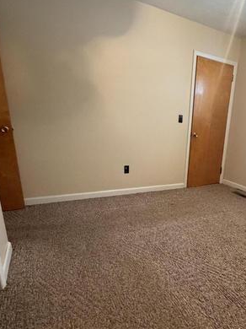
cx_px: 183
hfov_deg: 56.1
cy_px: 197
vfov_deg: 73.2
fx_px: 218
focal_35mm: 23
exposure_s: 1/60
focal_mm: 2.22
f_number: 2.2
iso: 500
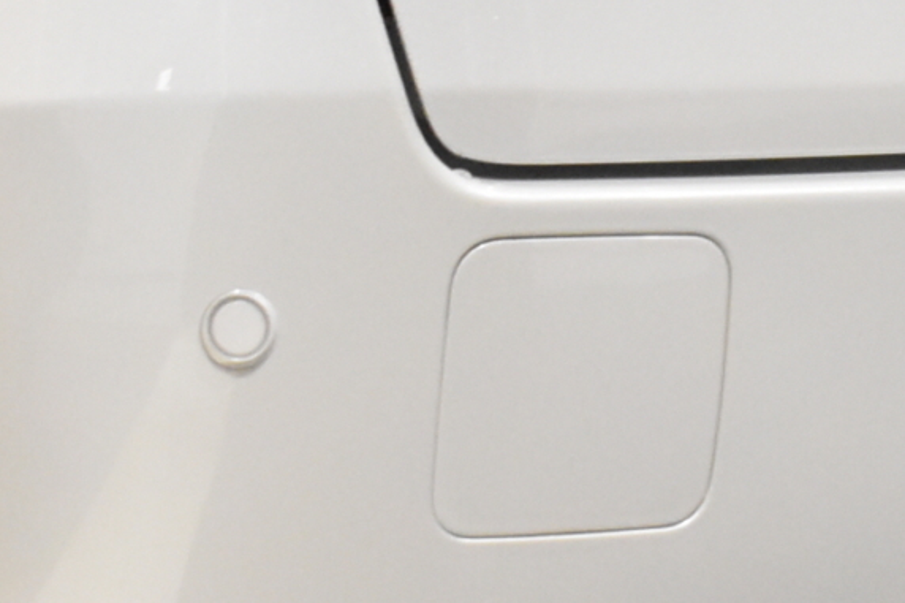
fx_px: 5233
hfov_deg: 9.8
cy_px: 553
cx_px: 873
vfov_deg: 6.6
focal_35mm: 208
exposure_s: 1/50
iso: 4000
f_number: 8
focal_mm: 31
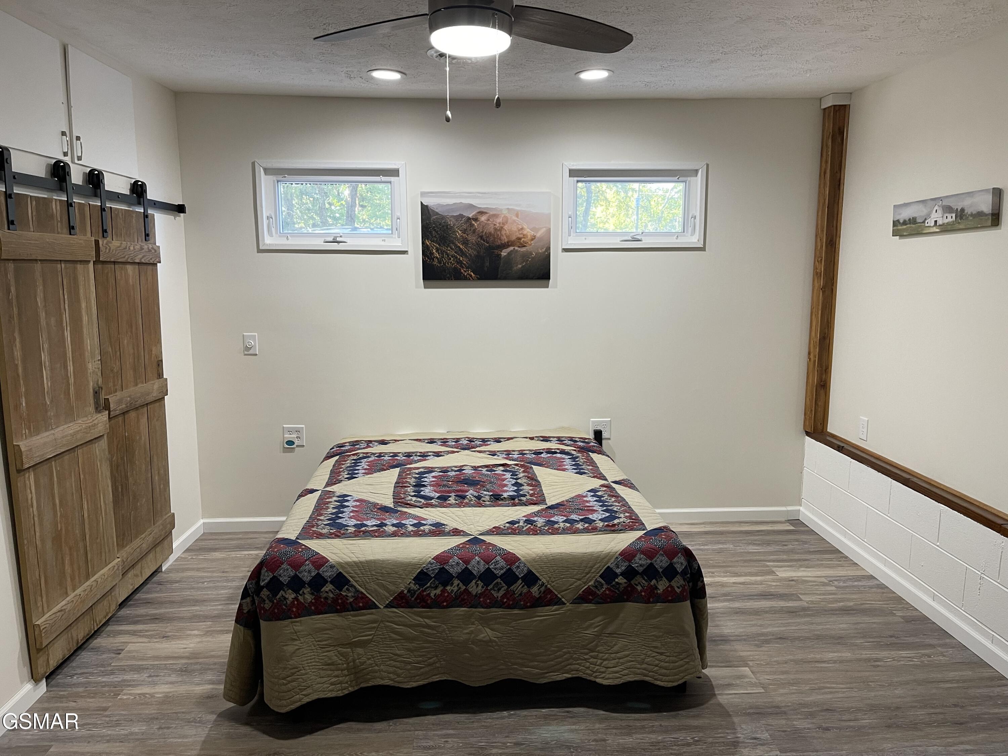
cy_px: 378
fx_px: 728
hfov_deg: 69.4
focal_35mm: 25
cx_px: 504
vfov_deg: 54.9
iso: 100
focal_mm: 5.1
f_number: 1.6
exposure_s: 1/60
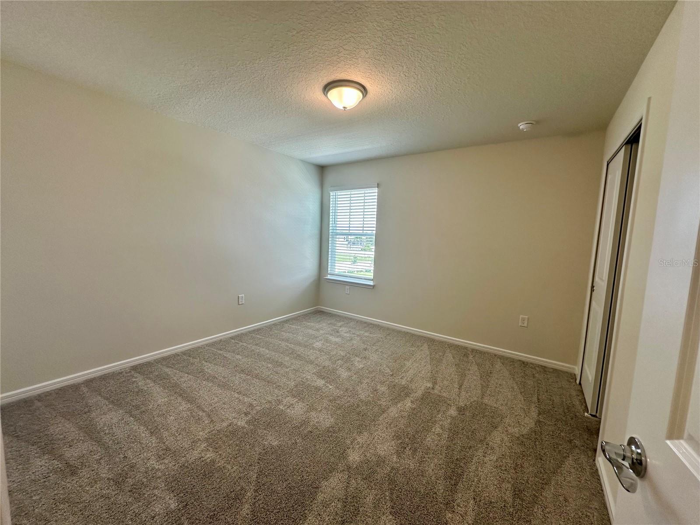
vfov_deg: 85.7
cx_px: 350
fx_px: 283
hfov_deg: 102.1
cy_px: 262
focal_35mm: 14
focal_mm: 2.22
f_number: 2.2
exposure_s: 1/120
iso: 100
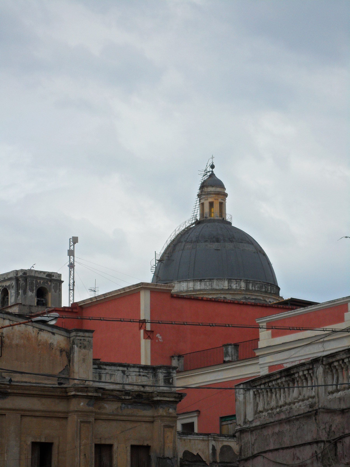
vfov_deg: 14.6
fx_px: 1820
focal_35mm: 135
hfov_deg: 11.0
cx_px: 175
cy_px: 234
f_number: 5.9
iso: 80
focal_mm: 24.5
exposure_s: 1/250
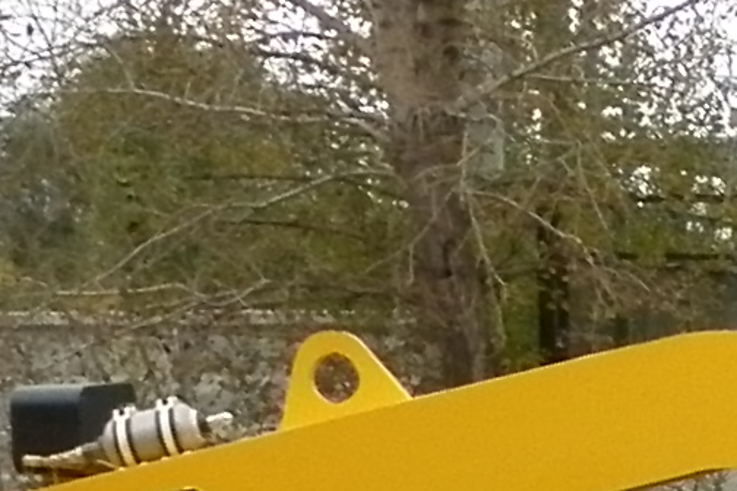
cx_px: 1790
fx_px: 4729
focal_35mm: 231
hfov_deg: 8.2
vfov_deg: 5.9
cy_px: 763
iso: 80
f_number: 2.8
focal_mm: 5
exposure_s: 1/125
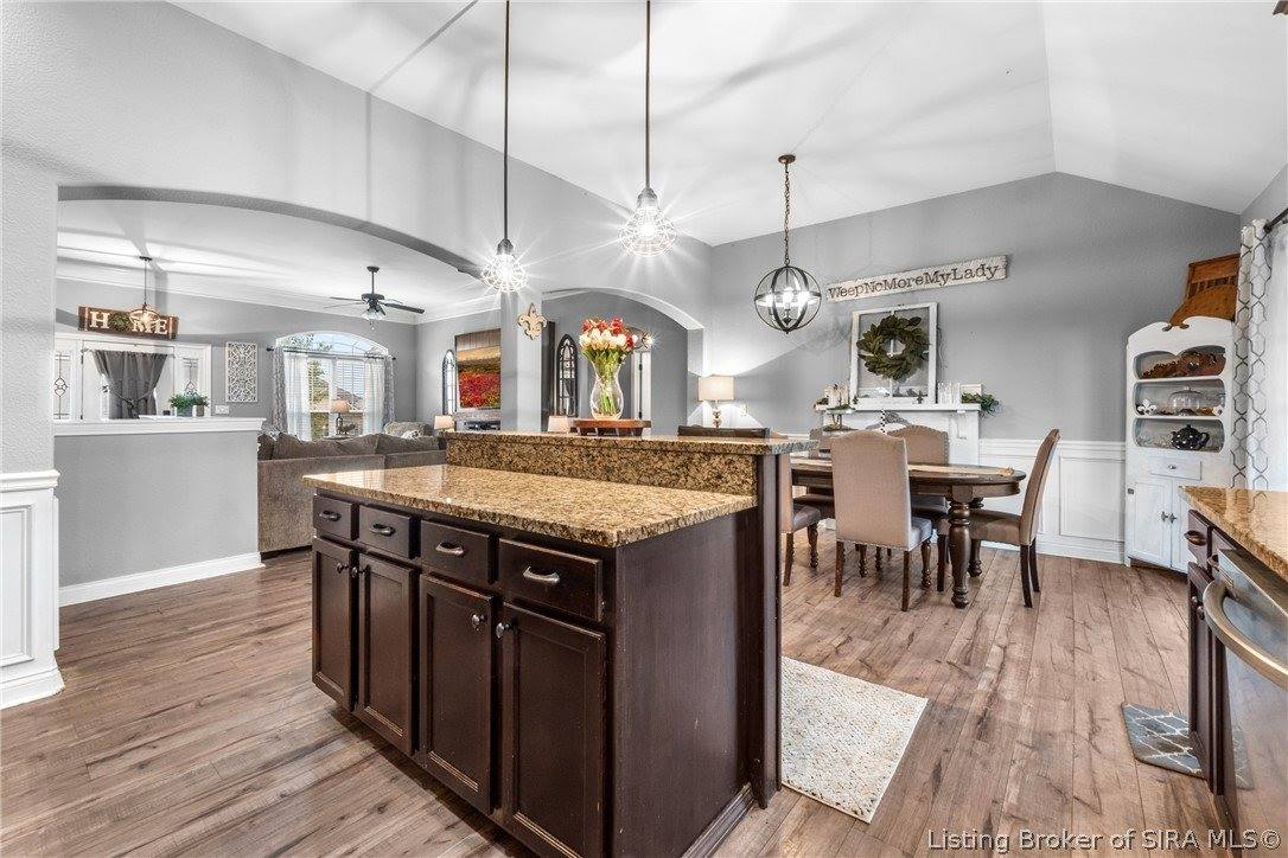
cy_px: 429
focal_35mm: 15
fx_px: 537
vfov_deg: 77.3
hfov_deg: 100.4
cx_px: 644
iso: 400
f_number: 11
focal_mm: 10
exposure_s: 1/1.67
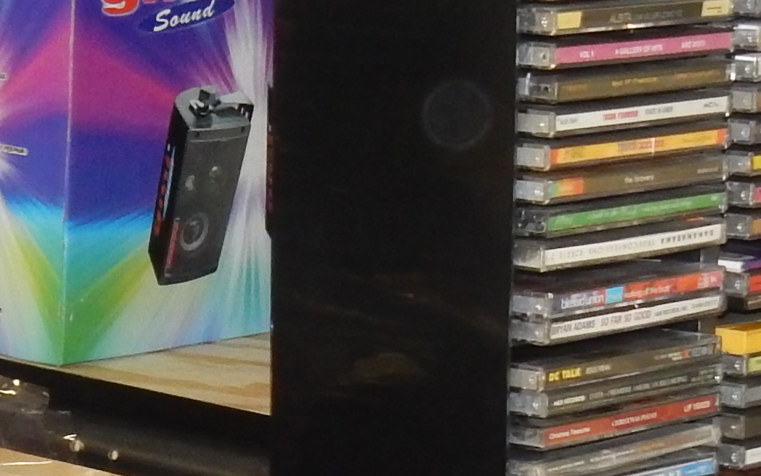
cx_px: 201
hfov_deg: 10.4
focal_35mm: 202
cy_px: 584
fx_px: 4189
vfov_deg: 6.5
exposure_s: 1/30
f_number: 4.2
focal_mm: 7.6
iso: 320
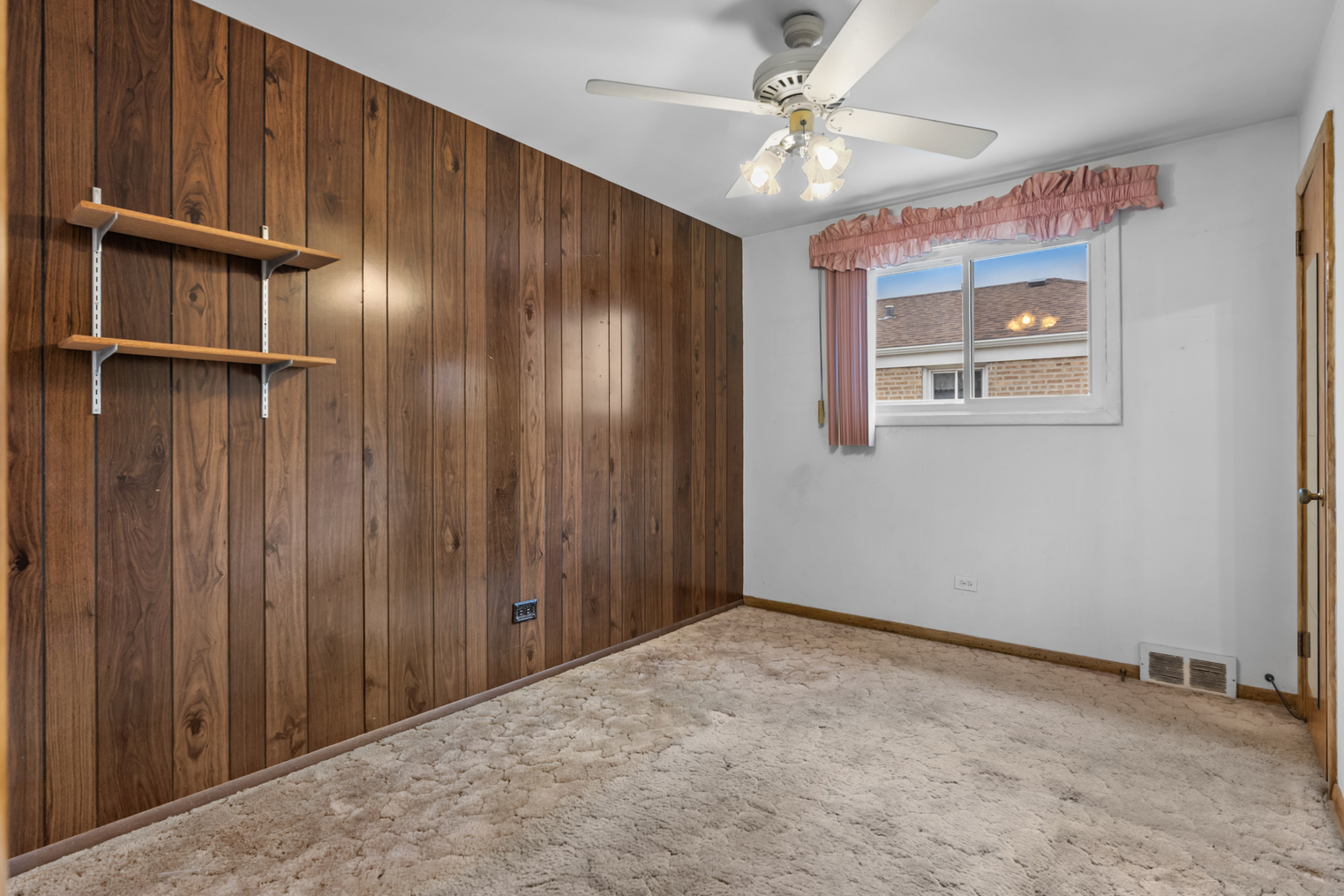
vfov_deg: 70.4
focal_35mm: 17
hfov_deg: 93.2
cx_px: 705
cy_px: 442
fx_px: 635
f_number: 9
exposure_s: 1
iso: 400
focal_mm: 16
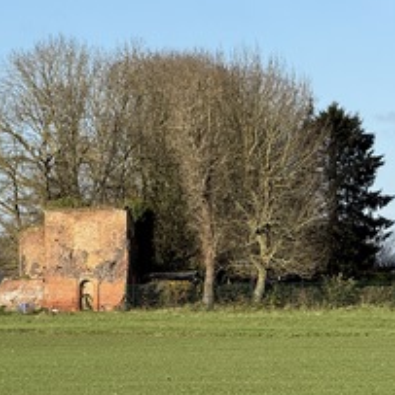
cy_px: 303
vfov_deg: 6.7
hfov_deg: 6.7
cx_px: -54
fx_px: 3370
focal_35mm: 261
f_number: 2.8
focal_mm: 15.66
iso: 50
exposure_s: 1/1318
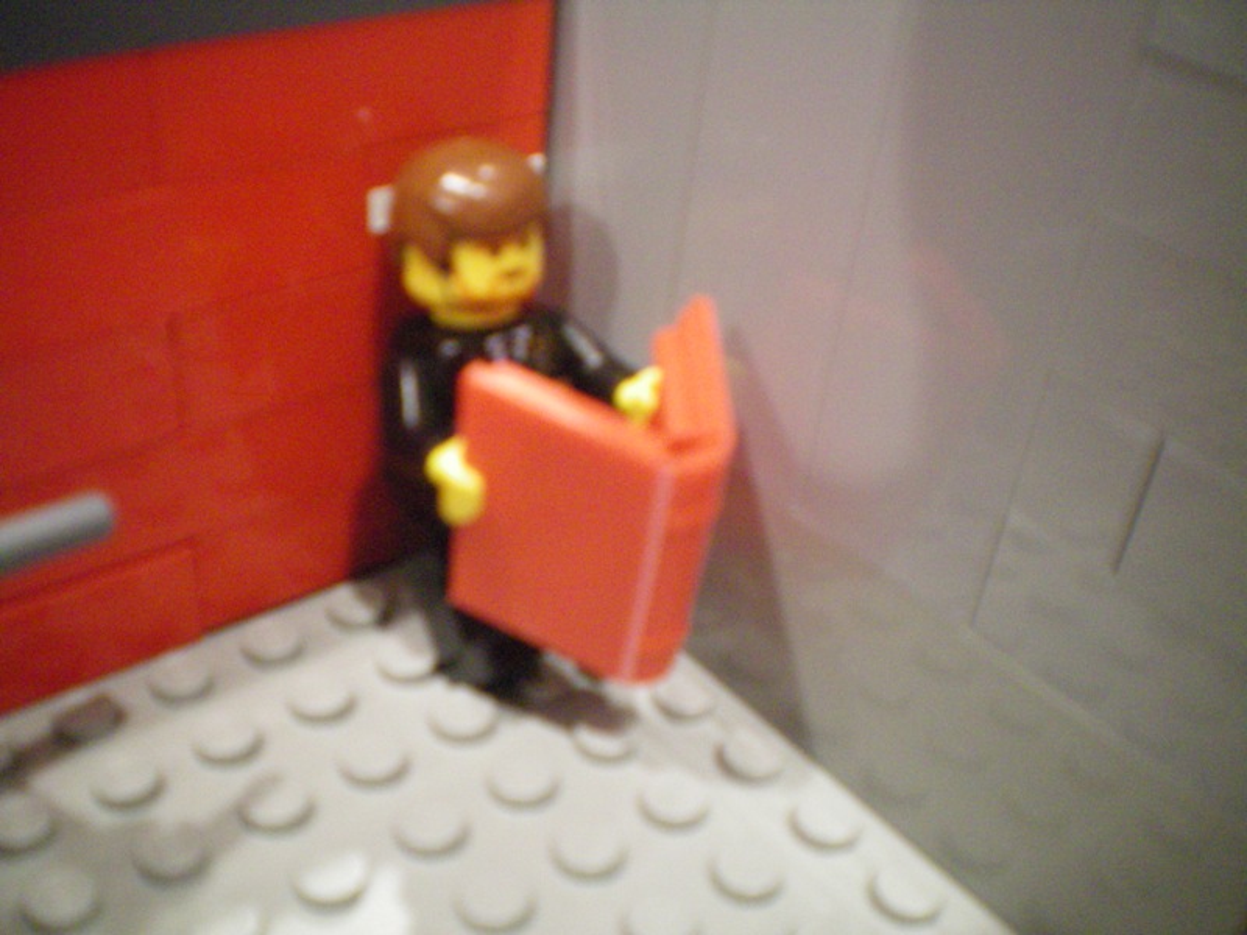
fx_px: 1369
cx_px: 624
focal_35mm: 38
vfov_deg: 37.7
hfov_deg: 49.0
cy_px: 468
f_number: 3.1
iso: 400
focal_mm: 6.3
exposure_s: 1/4
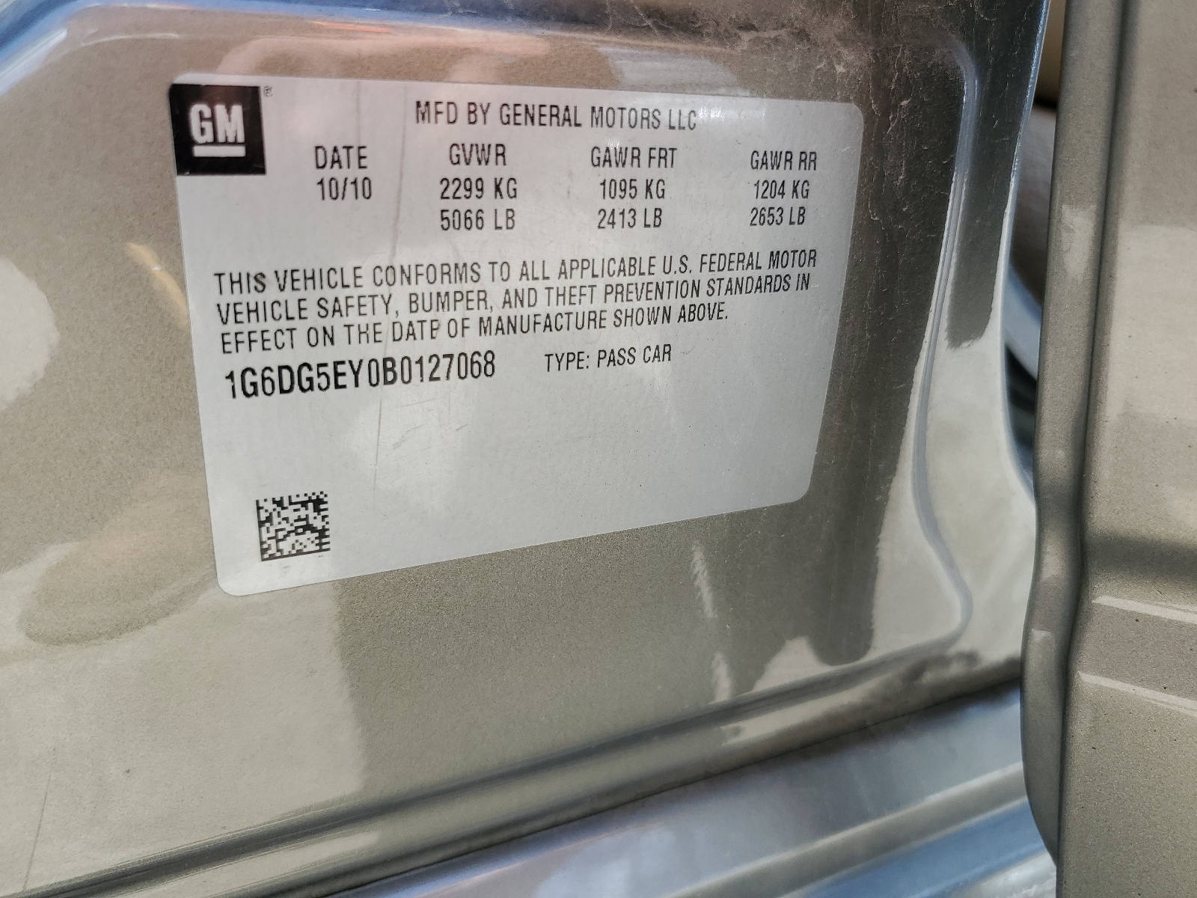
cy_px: 449
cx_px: 598
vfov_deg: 53.1
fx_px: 899
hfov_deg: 67.3
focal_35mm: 26
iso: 50
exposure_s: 1/385
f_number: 1.5
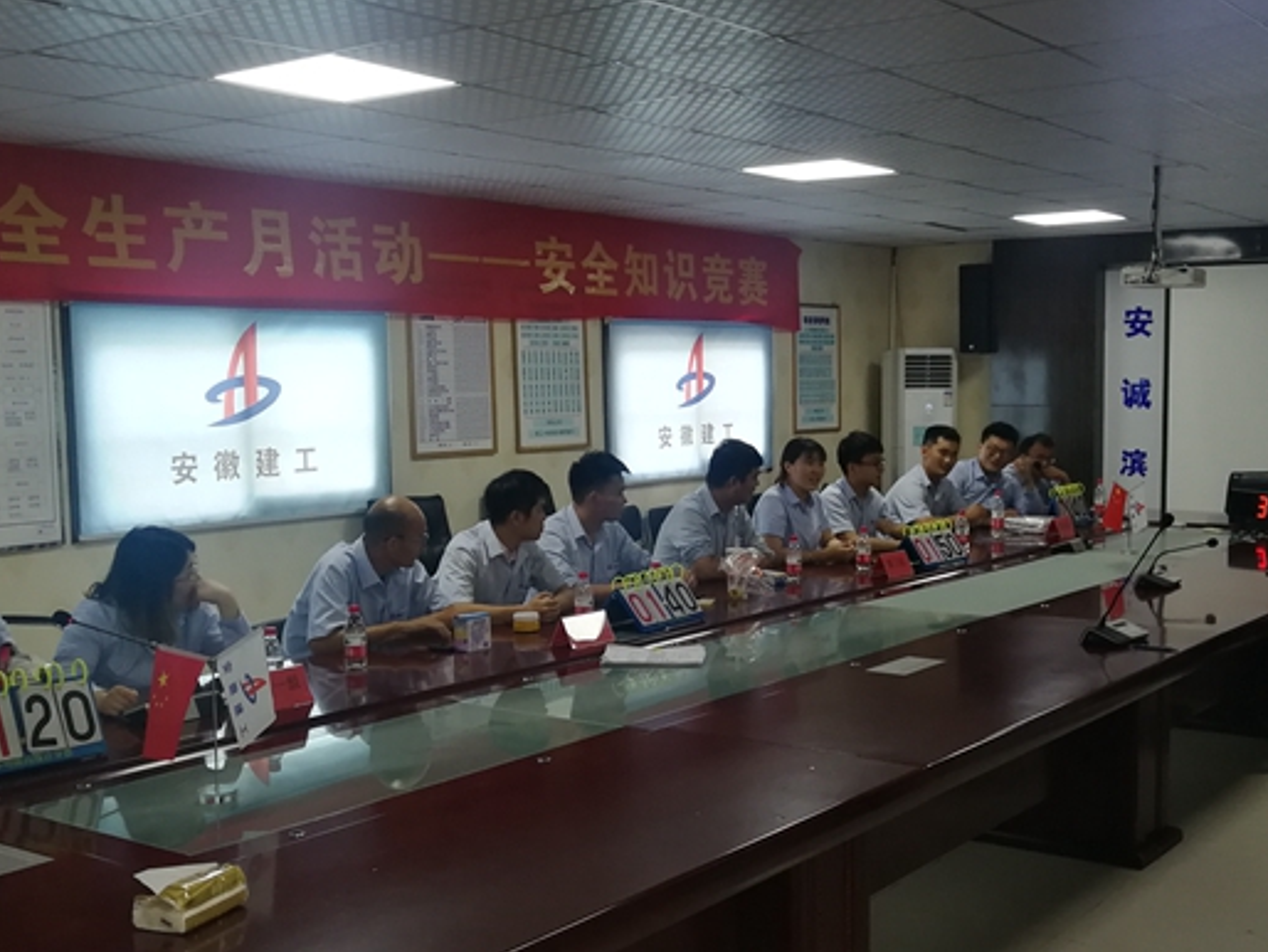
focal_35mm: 42
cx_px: 733
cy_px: 498
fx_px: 1539
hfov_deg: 44.6
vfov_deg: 34.4
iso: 200
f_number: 1.8
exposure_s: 1/50
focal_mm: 3.95
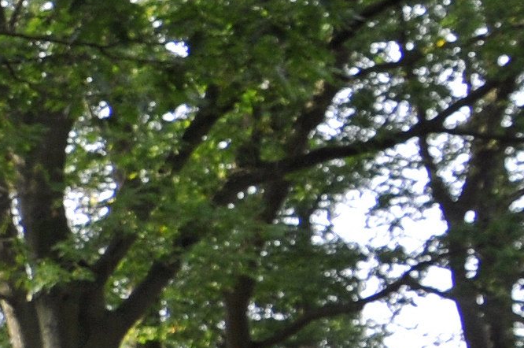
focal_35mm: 106
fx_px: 1544
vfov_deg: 12.6
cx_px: -721
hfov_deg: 13.8
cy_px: 396
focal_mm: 11
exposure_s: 1/80
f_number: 5.6
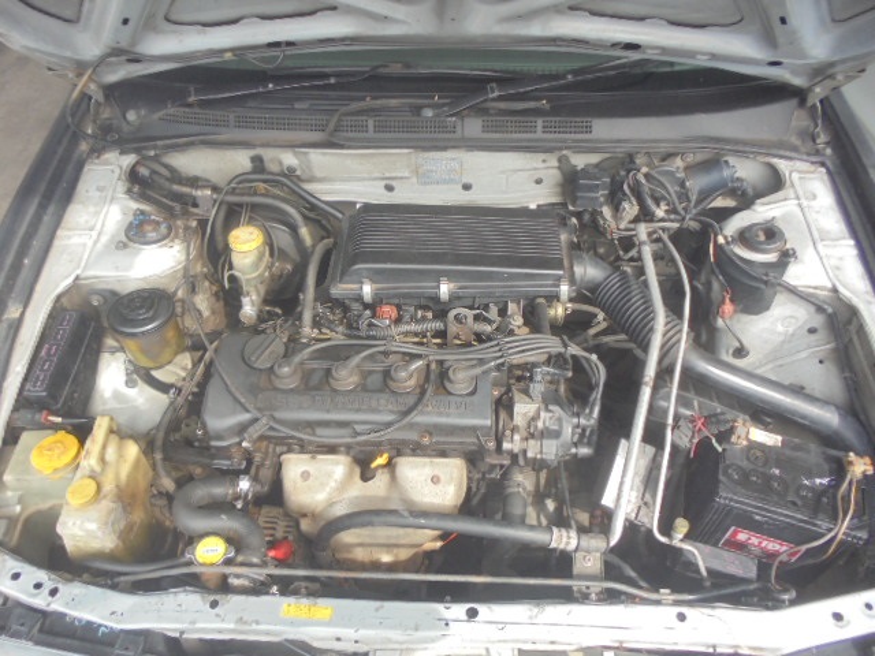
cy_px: 328
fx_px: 657
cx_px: 438
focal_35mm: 26
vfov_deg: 53.1
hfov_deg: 67.3
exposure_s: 1/125
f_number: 3.5
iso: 100
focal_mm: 4.6
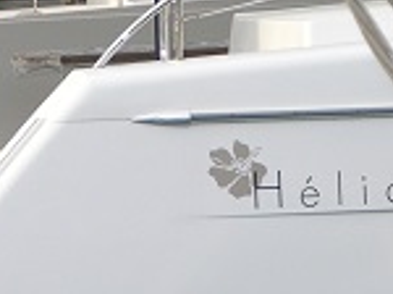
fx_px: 7266
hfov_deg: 3.1
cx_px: -76
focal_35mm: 641
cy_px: 68
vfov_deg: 2.3
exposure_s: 1/126
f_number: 3.9
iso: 100
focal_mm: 41.1
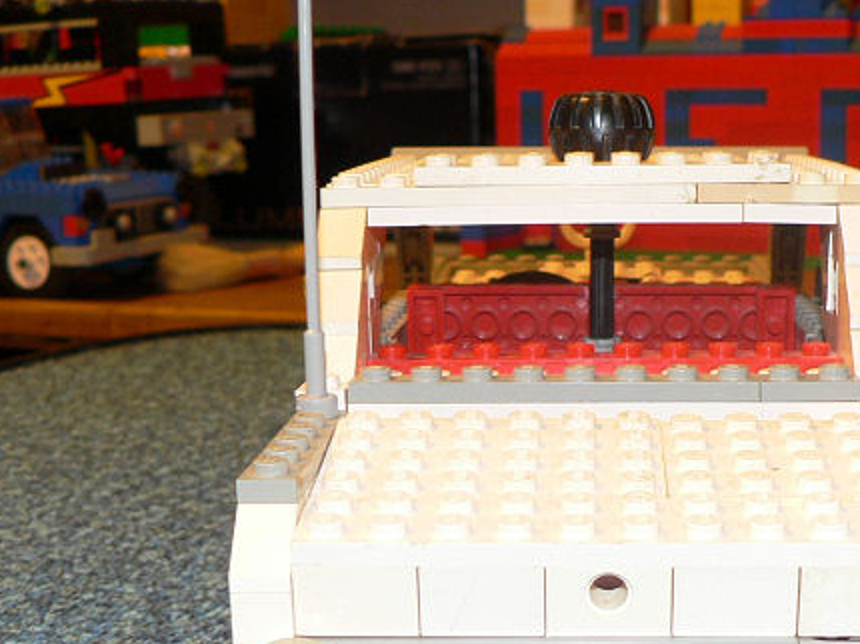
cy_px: 518
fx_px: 1664
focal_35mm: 67
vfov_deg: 21.6
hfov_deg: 28.6
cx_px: 626
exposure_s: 1/8
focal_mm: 6
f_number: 2.8
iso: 100
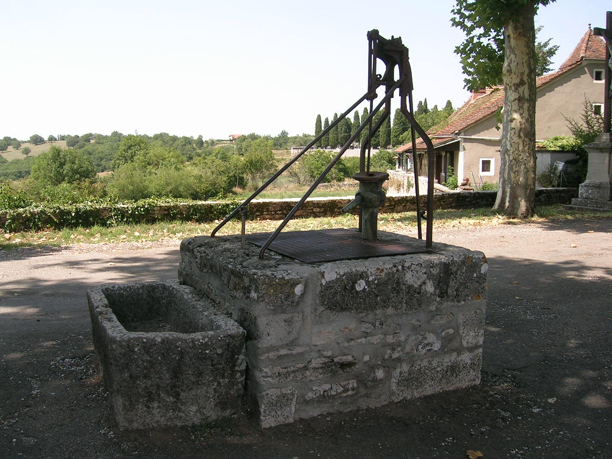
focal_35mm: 35
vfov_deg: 40.7
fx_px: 619
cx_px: 306
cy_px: 230
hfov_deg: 52.6
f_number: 4.8
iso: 50
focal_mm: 5.4
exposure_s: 1/187
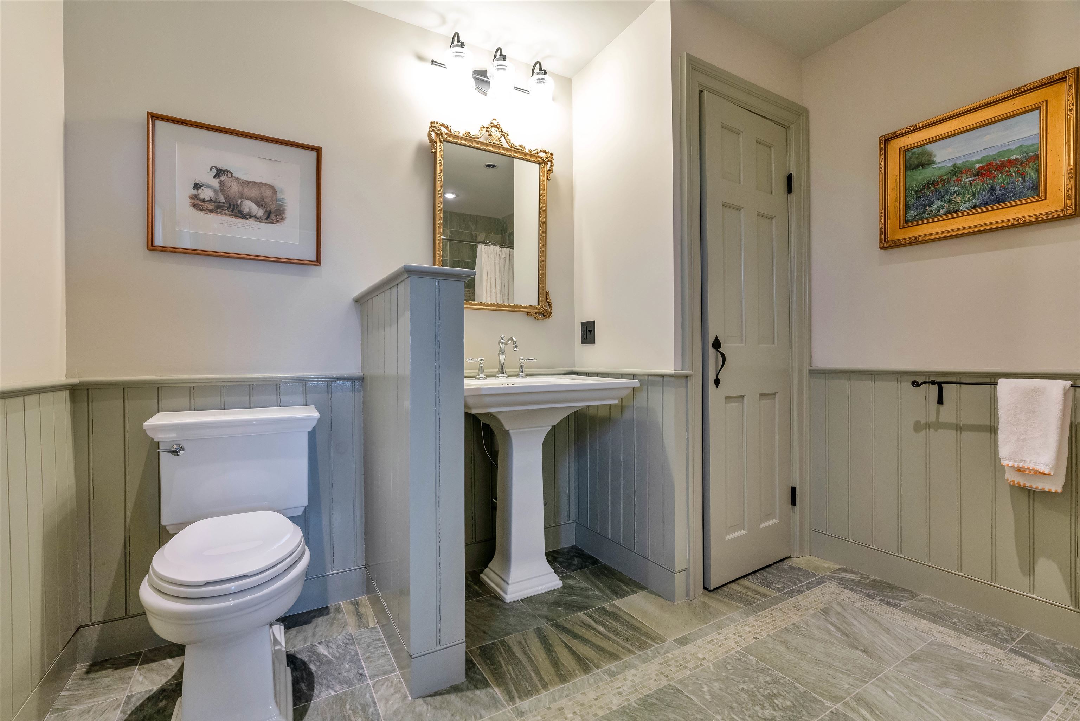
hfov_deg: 96.7
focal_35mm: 16
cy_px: 360
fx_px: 480
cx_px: 540
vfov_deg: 73.8
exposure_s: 1/30
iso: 800
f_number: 8
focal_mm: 16
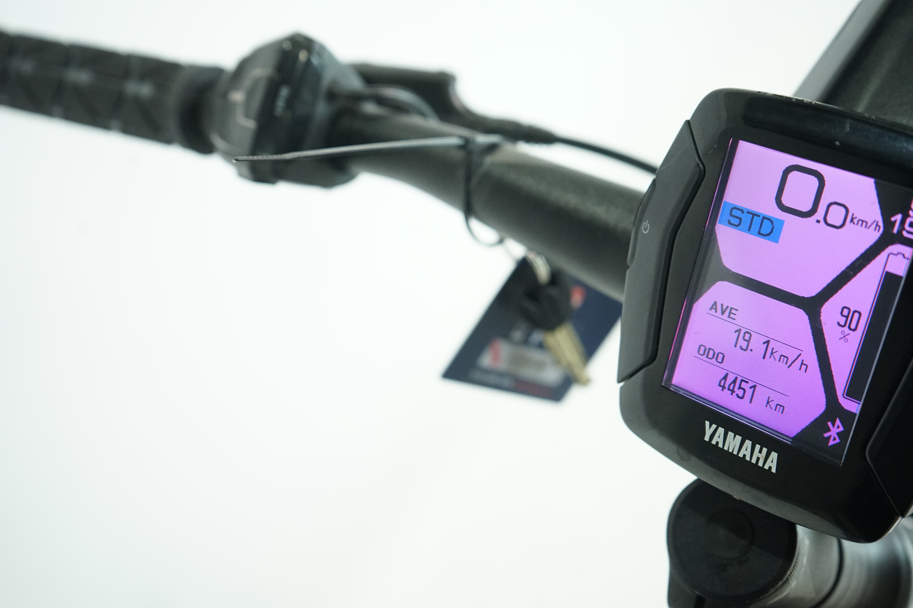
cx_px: 456
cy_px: 304
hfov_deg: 47.4
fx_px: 1040
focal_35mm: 41
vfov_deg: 32.6
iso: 3200
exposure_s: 1/200
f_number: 5.6
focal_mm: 41
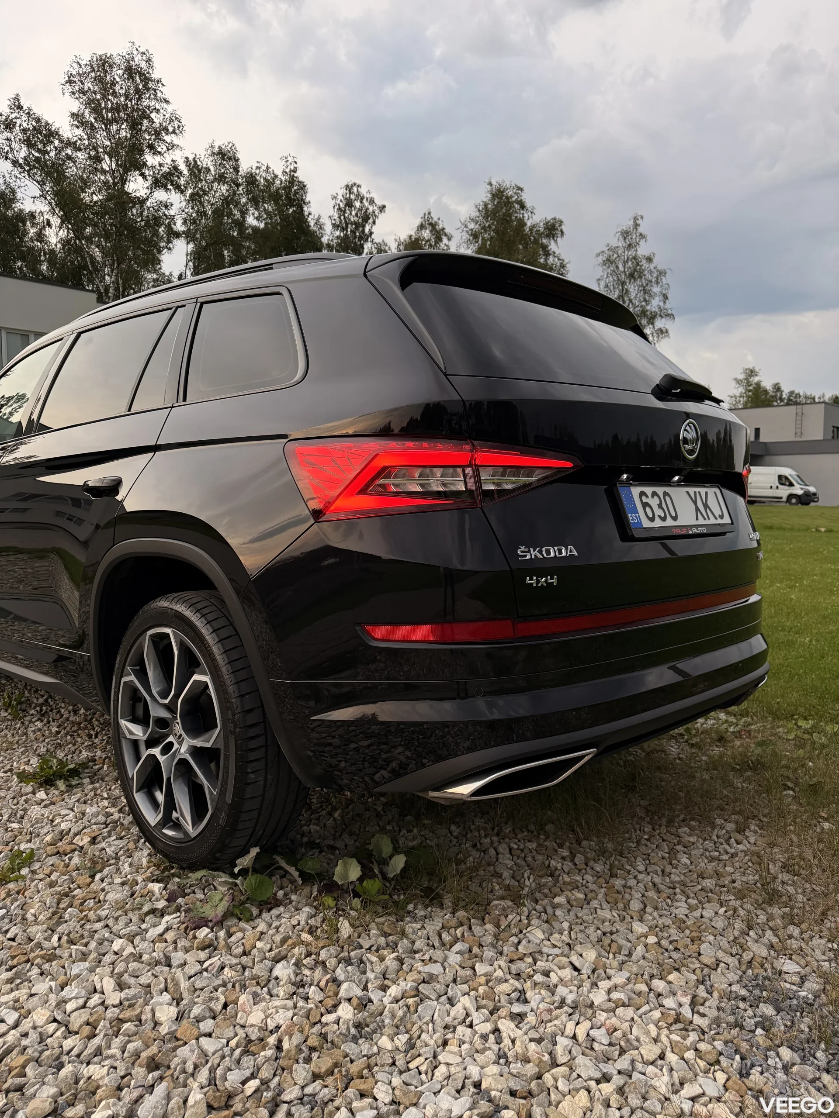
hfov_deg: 56.8
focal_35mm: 24
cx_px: 420
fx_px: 776
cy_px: 559
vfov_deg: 71.6
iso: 200
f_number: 1.78
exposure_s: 1/216
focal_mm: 6.76
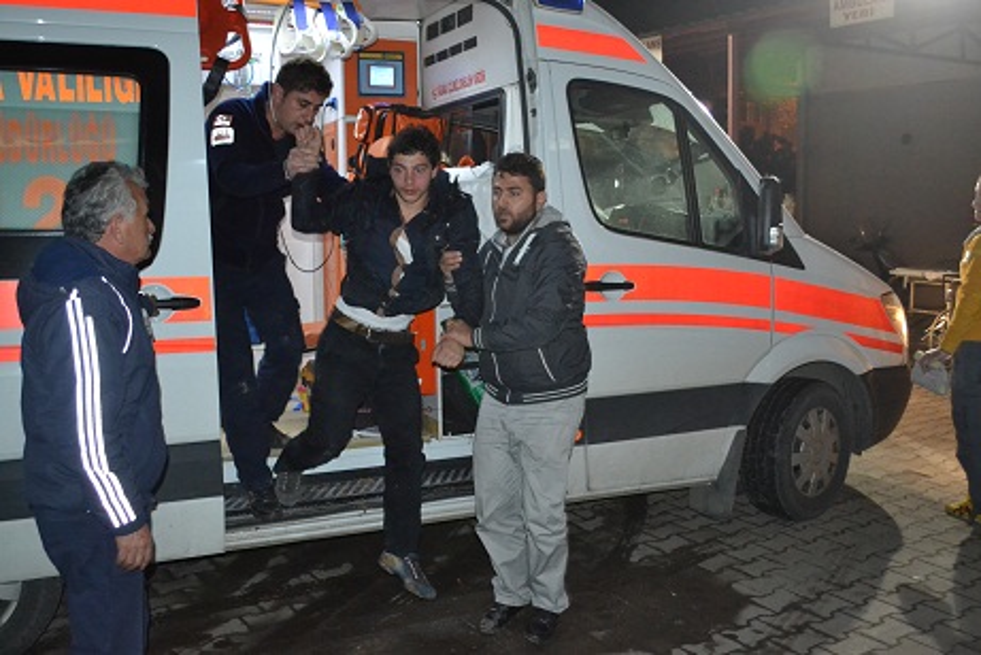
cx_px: 490
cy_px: 328
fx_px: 982
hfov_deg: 53.1
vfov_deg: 36.9
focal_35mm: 36
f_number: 4
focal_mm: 24
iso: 3200
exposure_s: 1/60
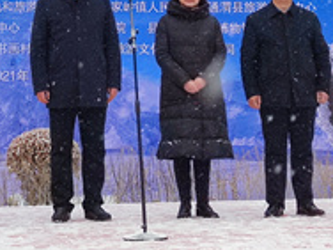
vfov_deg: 9.5
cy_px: -76
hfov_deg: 12.8
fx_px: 1472
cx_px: 14
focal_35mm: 153
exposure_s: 1/562
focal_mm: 6.72
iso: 50
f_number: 1.69
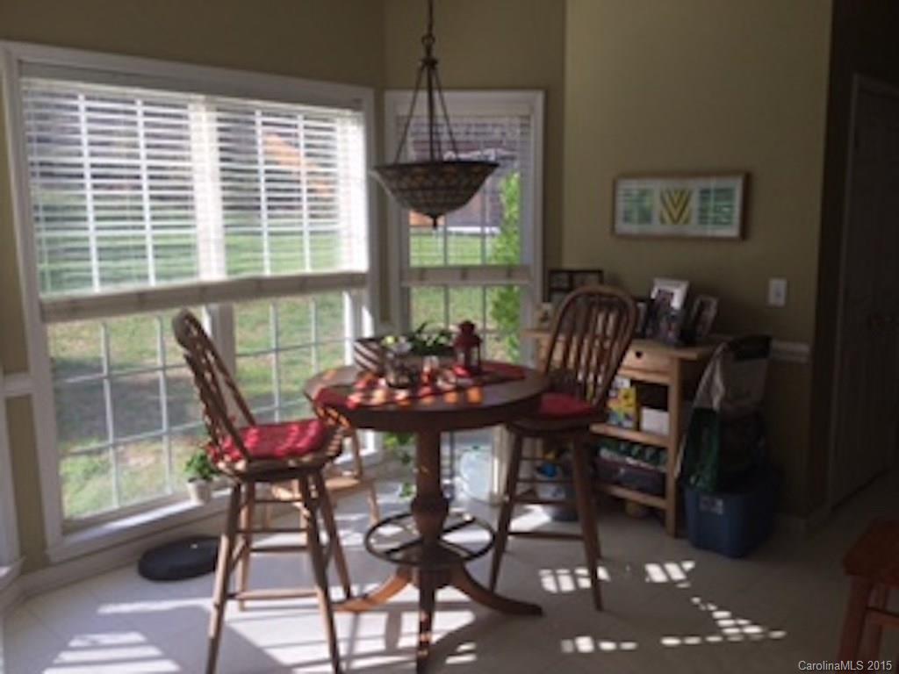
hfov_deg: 58.4
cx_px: 450
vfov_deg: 45.4
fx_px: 805
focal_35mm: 31
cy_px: 337
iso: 25
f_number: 2.4
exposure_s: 1/289
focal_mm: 3.3
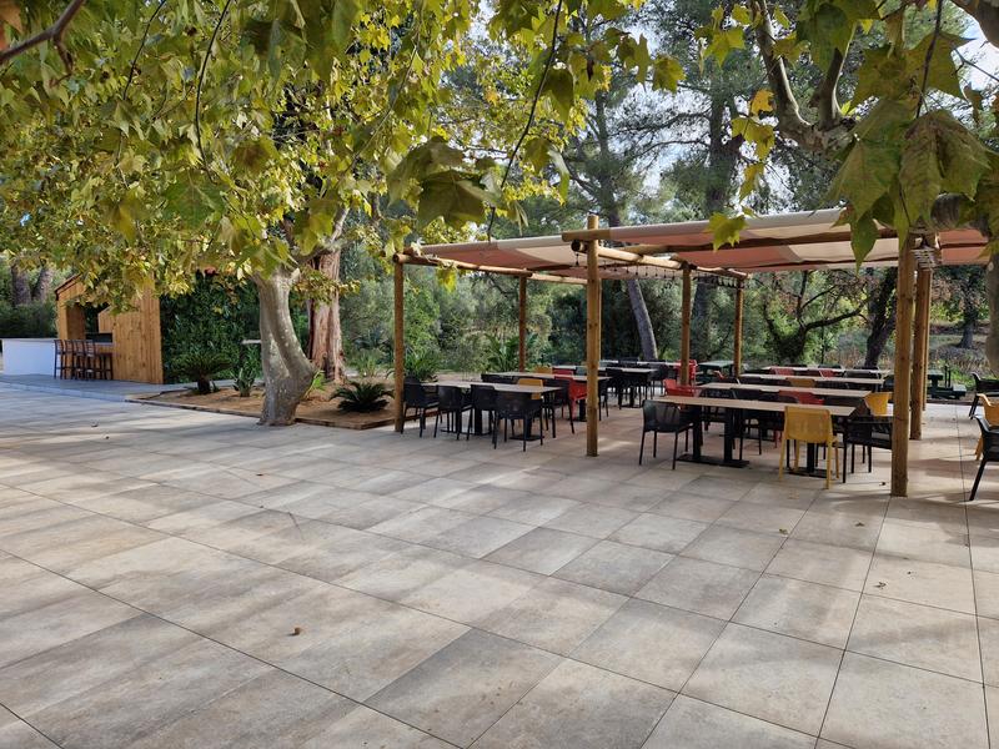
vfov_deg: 58.9
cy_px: 374
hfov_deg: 73.9
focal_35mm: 23
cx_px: 500
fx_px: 664
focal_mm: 5.4
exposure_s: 1/274
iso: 50
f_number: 1.8
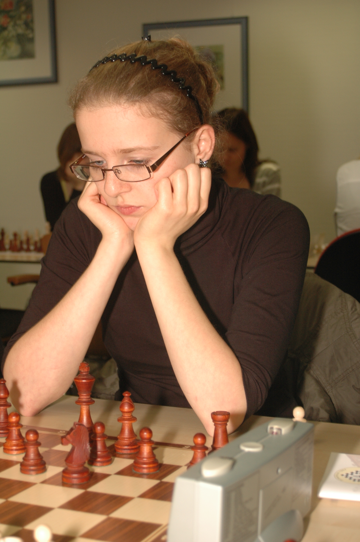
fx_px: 947
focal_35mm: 63
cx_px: 180
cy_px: 271
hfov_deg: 21.5
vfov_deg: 31.9
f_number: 5.3
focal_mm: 42
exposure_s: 1/60
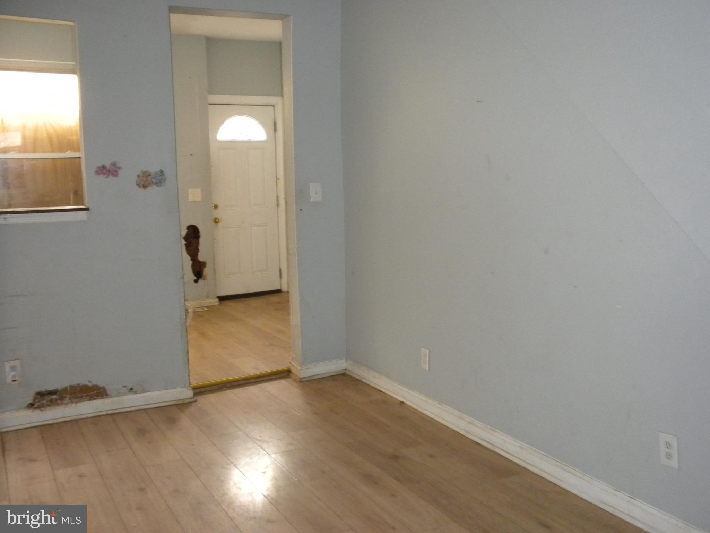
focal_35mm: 37
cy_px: 266
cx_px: 355
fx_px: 759
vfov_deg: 38.7
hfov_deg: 50.1
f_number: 3.5
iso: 400
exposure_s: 1/30
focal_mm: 6.6
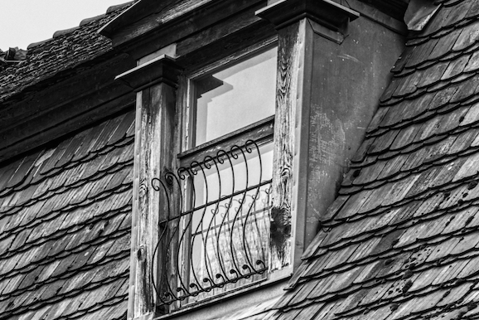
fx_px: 2063
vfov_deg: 8.9
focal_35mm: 155
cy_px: 82
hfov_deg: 13.2
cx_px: 289
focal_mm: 70
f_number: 5
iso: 200
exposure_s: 1/640
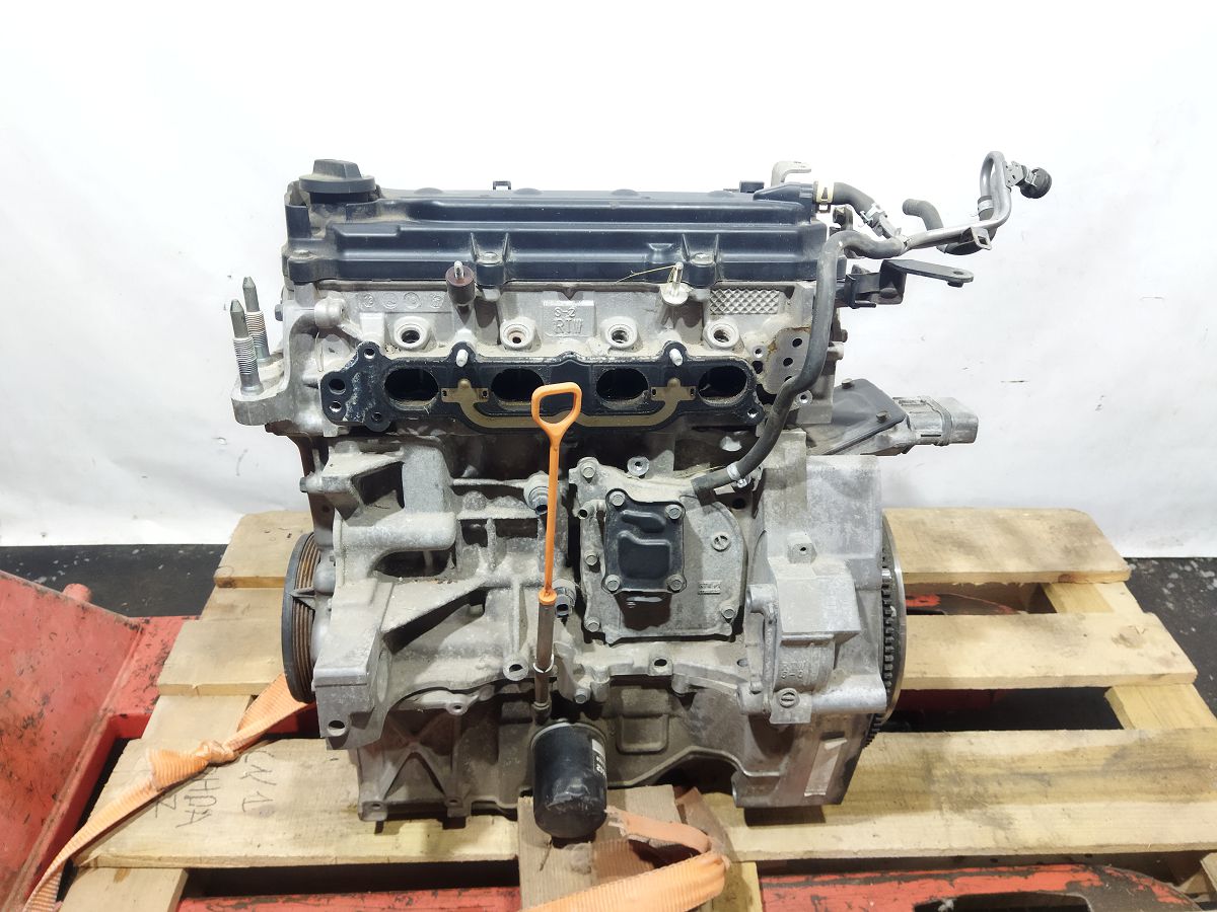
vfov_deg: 51.4
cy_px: 456
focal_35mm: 27
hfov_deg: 65.3
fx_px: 949
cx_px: 608
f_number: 1.79
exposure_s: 1/33
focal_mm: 4.71
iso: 263
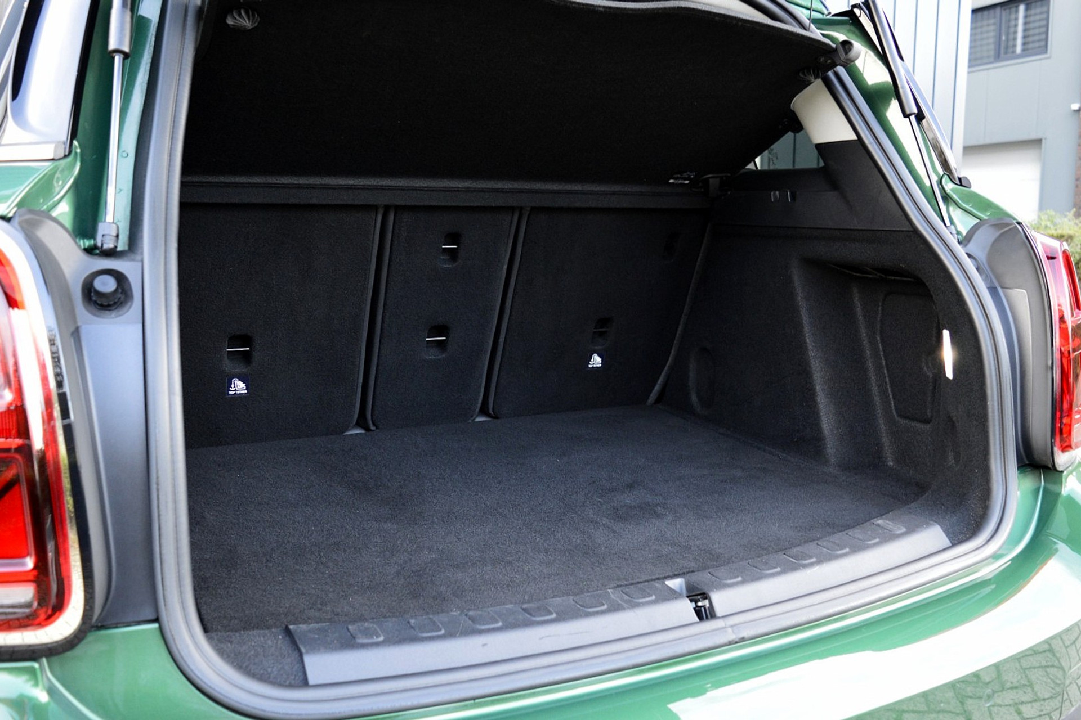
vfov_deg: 43.6
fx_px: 901
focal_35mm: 30
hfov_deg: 61.9
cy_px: 360
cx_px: 540
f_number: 3.8
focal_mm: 20
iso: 800
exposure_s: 1/40
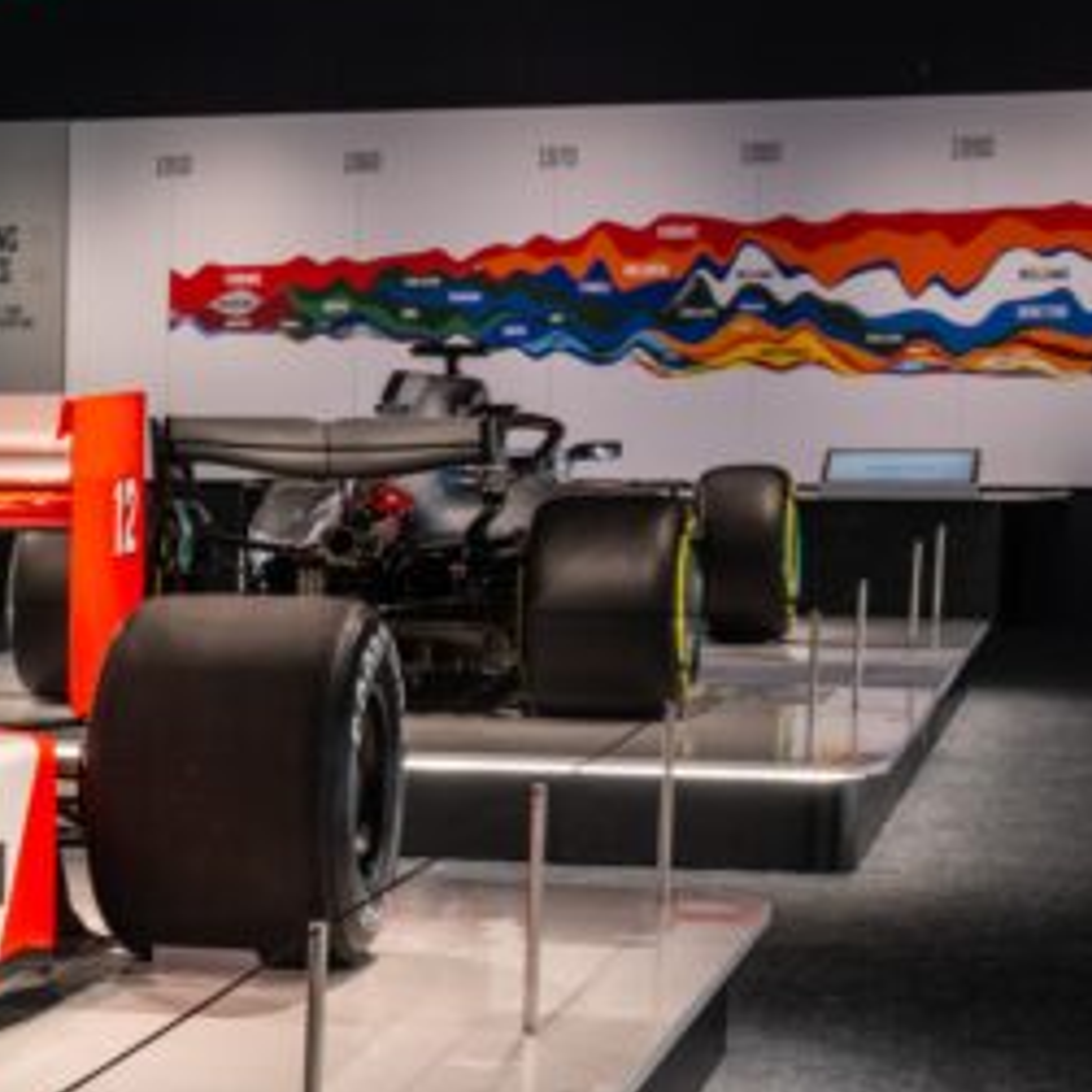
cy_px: 951
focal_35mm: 114
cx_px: -770
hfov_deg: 13.9
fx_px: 4061
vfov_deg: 15.2
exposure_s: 1.6
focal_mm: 32.8
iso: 100
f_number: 16
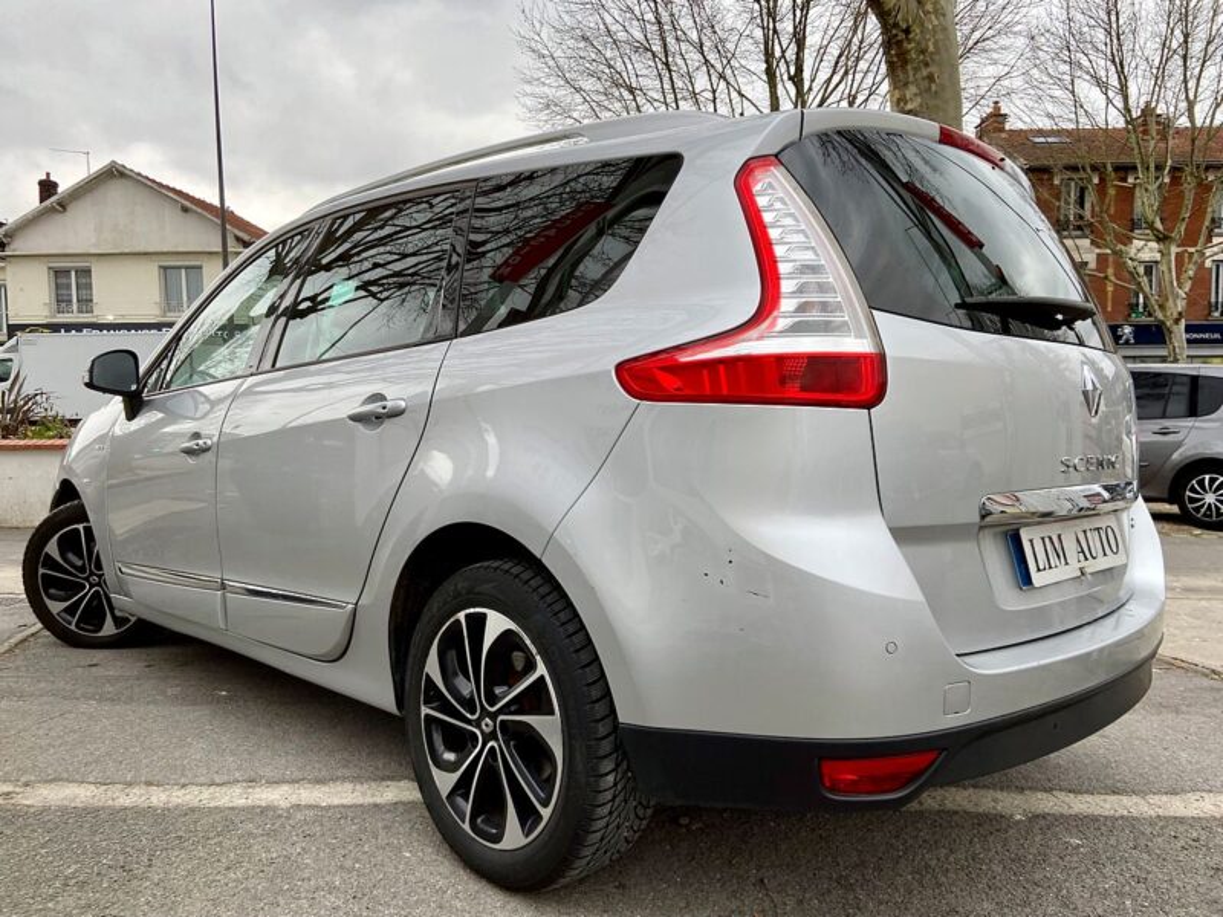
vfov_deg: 53.1
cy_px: 458
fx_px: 919
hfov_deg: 67.3
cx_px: 612
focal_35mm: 26
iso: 32
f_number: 1.8
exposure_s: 1/182
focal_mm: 4.25
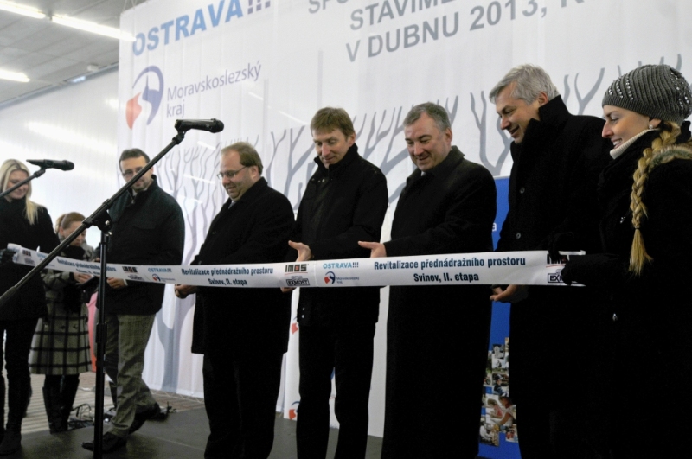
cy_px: 230
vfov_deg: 39.9
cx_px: 346
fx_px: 633
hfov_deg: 57.3
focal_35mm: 33
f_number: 4
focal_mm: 22
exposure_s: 1/125
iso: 250
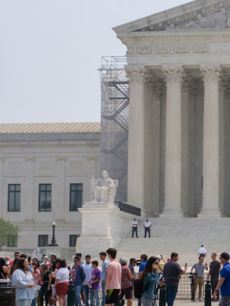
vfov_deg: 20.9
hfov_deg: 15.3
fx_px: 823
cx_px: 282
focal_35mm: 93
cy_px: 219
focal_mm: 23
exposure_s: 1/200
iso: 320
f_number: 16
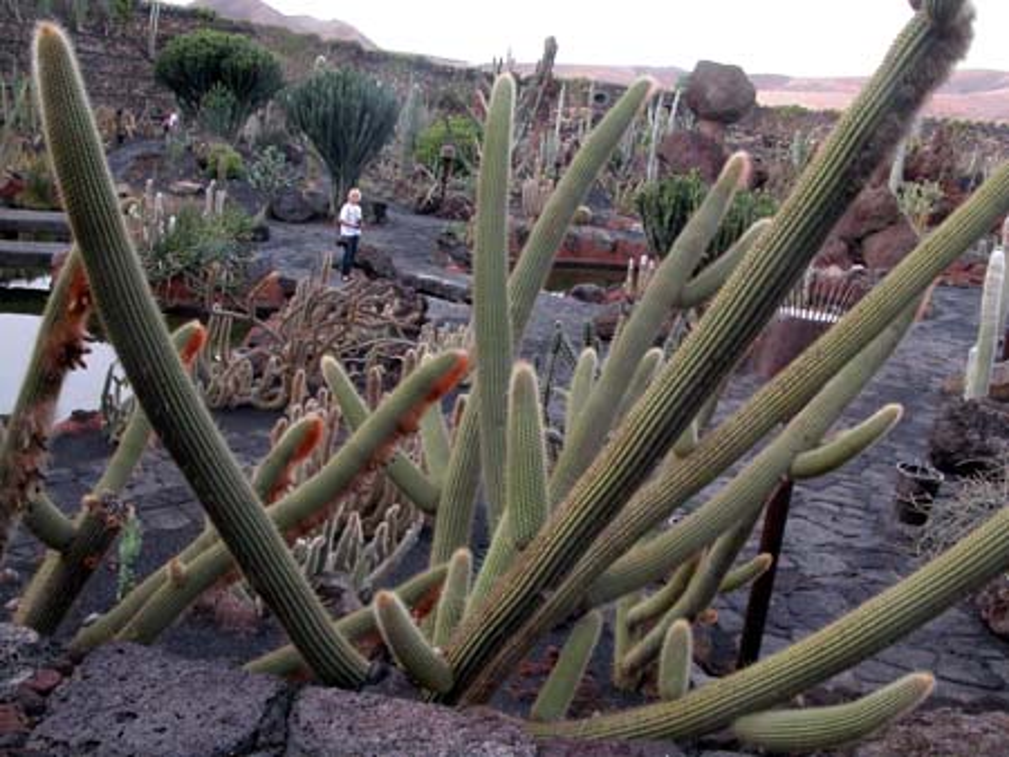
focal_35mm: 34
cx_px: 504
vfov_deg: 41.8
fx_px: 992
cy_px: 378
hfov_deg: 53.9
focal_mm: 8.9
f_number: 8
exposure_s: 1/60
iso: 100
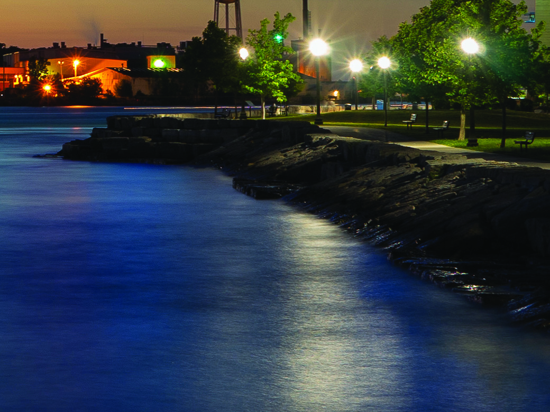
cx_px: -254
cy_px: -154
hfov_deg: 10.5
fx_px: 2908
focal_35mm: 183
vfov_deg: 8.0
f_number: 6.3
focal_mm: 33
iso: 100
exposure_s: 25
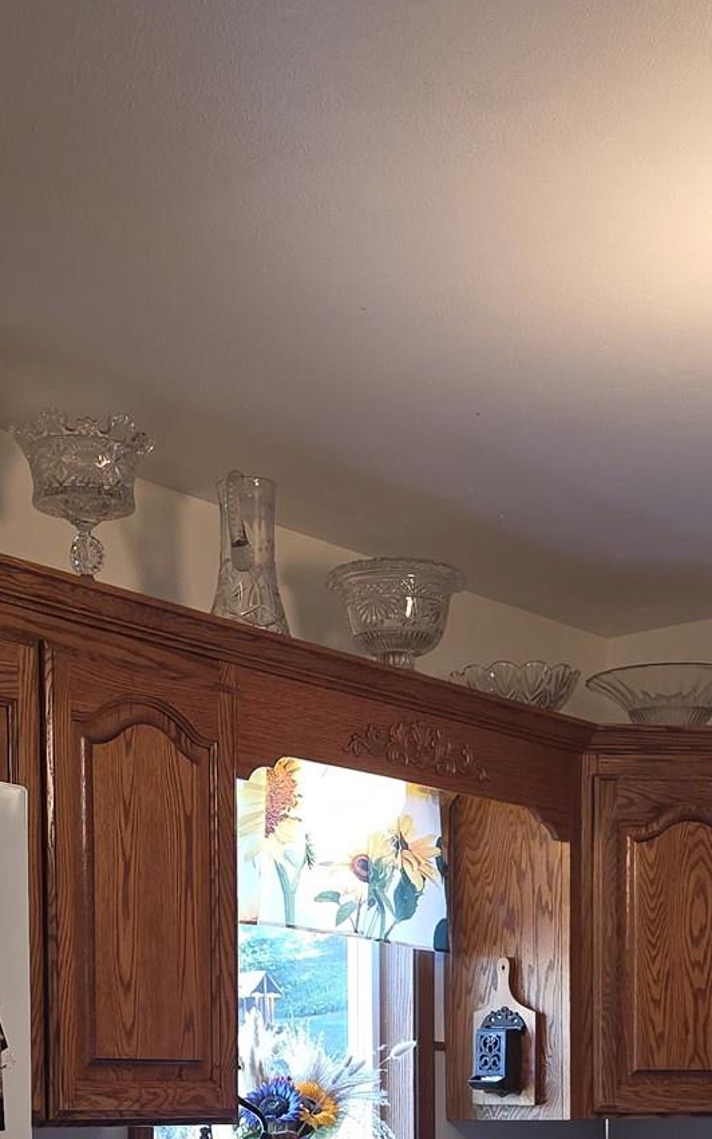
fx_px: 2049
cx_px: 369
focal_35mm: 66
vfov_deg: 29.2
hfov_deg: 19.7
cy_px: 1119
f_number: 1.7
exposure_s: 1/60
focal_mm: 6.3
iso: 64
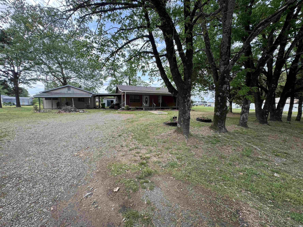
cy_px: 114
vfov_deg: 85.7
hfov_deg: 102.1
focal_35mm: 14
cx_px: 152
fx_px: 123
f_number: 2.2
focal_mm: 2.22
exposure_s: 1/375
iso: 40
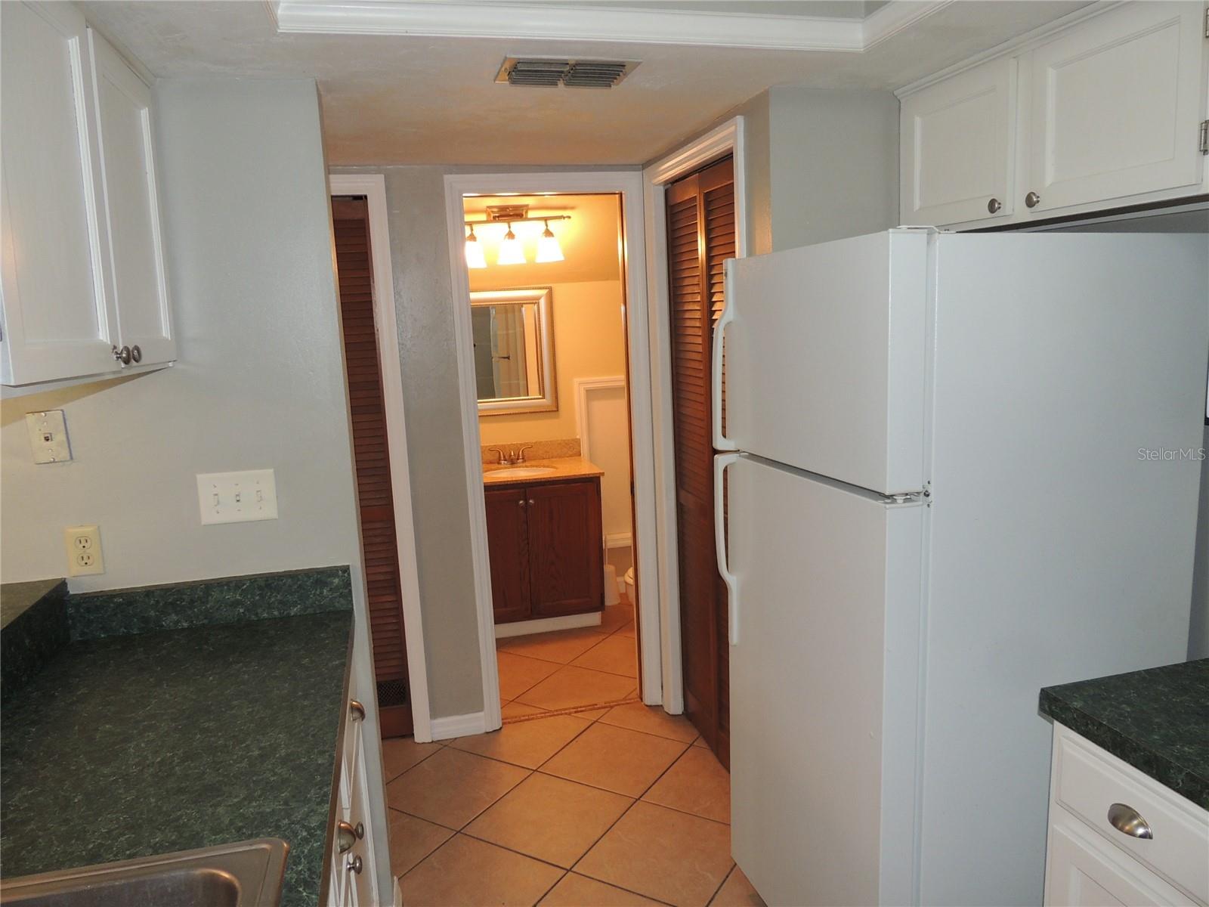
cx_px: 604
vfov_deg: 56.8
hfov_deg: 71.6
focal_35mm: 24
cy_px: 454
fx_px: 838
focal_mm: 4.3
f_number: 3
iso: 200
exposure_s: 1/30
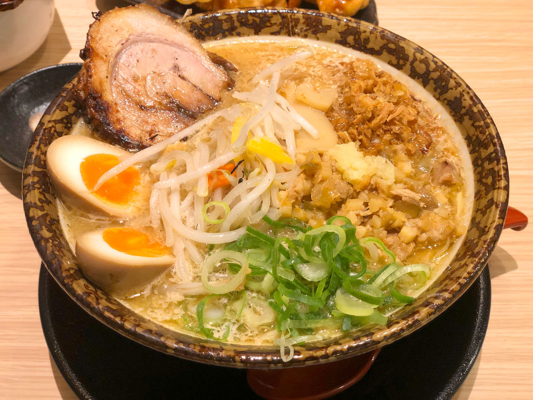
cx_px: 266
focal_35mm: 52
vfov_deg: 28.0
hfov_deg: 36.8
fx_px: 801
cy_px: 200
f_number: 2.4
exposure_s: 1/33
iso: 100
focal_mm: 6
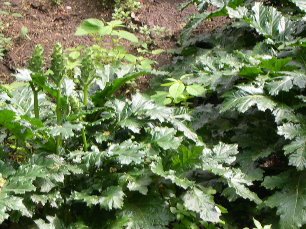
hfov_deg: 10.4
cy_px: 161
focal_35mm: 190
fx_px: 1679
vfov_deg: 7.8
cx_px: 123
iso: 100
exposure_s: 1/56
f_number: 4.9
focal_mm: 24
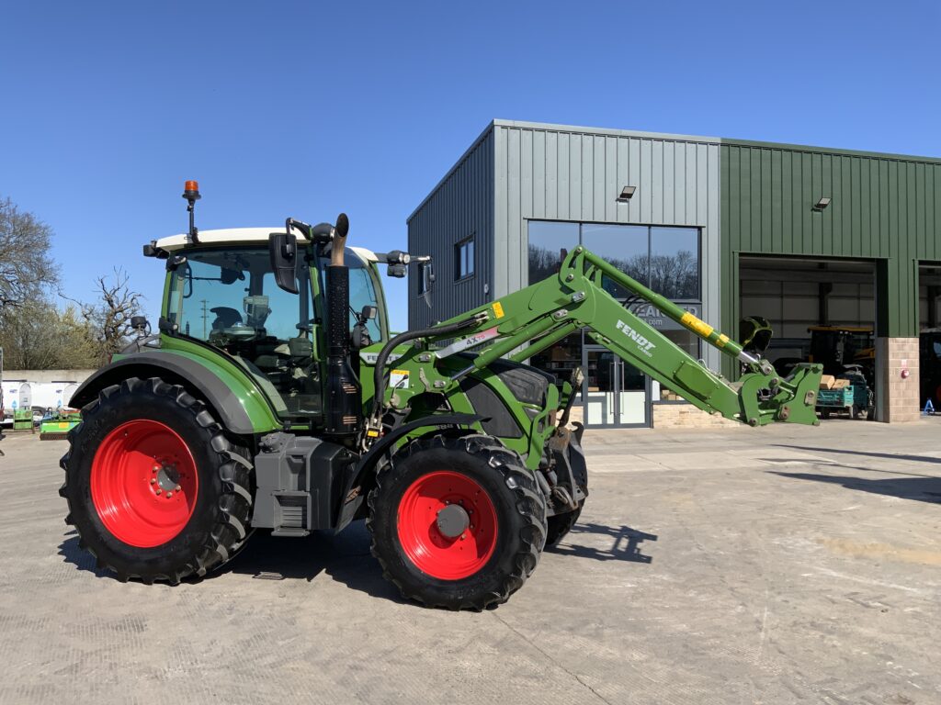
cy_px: 352
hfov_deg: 61.7
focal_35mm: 29
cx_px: 470
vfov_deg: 48.2
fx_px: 788
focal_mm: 3
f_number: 1.8
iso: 16
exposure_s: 1/1675
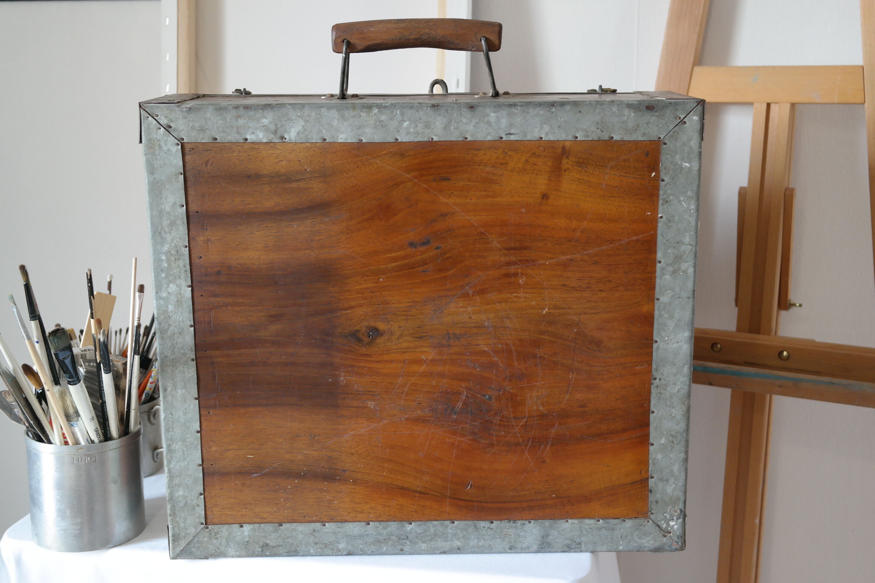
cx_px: 437
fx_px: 1069
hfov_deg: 44.5
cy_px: 297
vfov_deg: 30.5
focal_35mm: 44
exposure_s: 1/50
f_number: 4
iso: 400
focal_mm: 28
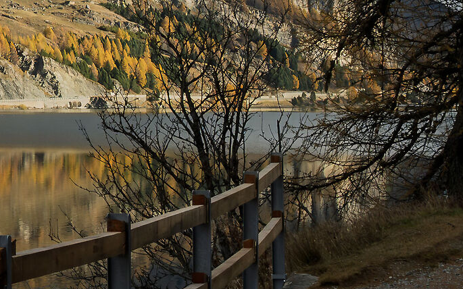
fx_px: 1893
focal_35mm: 150
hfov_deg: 13.6
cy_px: -38
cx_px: -86
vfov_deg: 8.7
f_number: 13
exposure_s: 1/250
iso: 320
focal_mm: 28
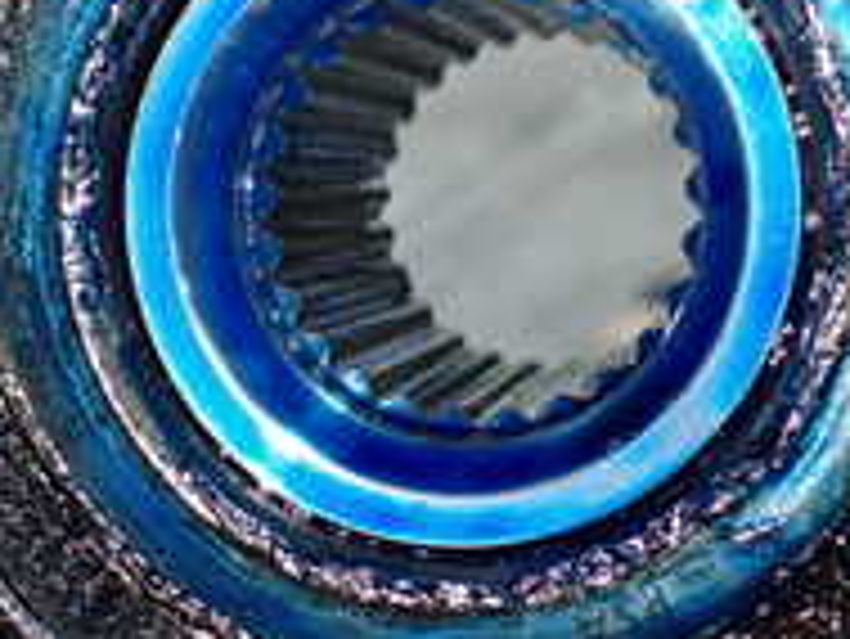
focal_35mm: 95
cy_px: 261
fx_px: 2334
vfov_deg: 15.6
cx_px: 409
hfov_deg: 20.6
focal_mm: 5.4
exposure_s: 1/100
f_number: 2.3
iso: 800
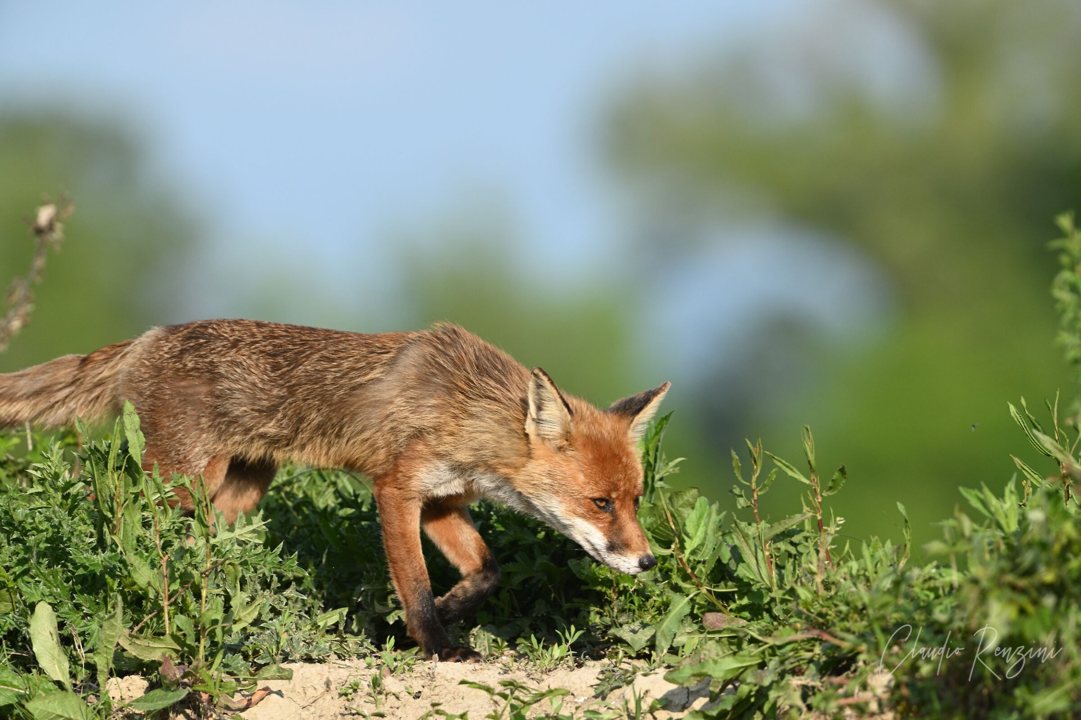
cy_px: 360
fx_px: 21006
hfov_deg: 2.9
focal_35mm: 700
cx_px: 540
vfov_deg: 2.0
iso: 1400
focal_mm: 700
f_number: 8
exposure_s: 1/2500
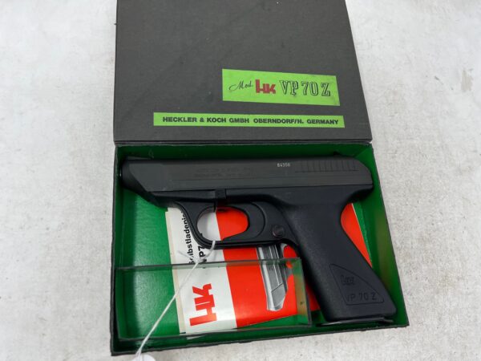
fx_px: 361
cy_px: 180
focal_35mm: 26
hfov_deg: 67.3
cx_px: 240
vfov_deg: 53.1
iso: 50
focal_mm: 5.1
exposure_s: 1/120
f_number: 1.6
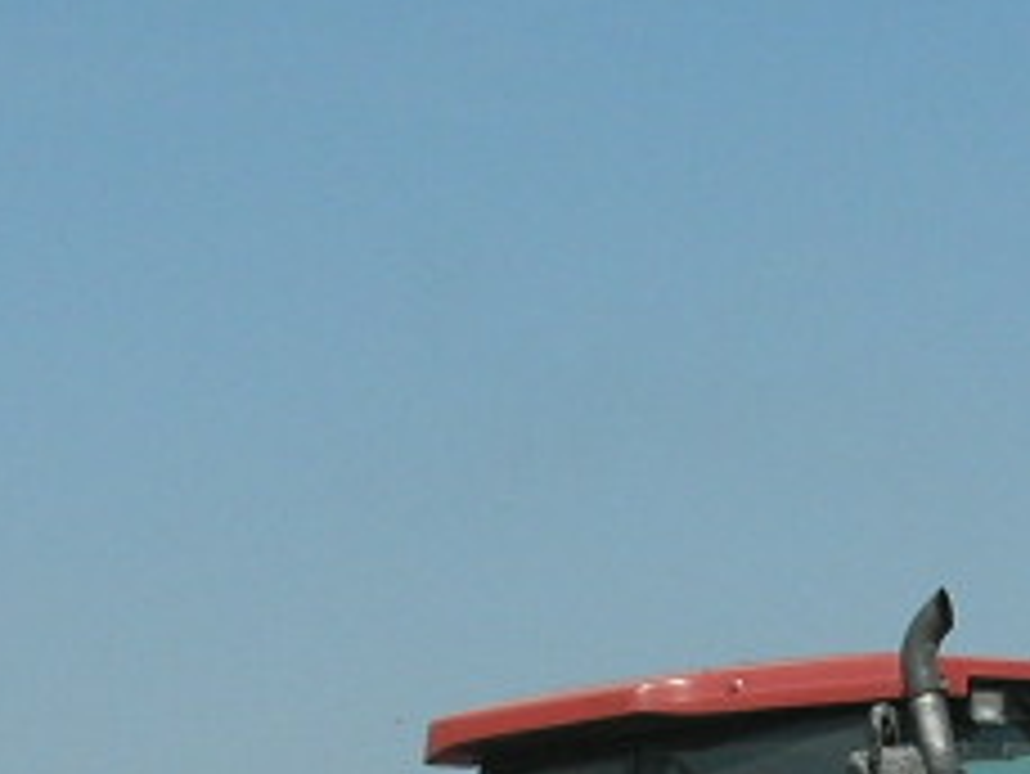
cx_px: 972
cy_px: 1035
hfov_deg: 11.5
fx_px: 5061
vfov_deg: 8.6
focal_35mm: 170
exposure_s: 1/755
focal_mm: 7.8
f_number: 4.8
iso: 64
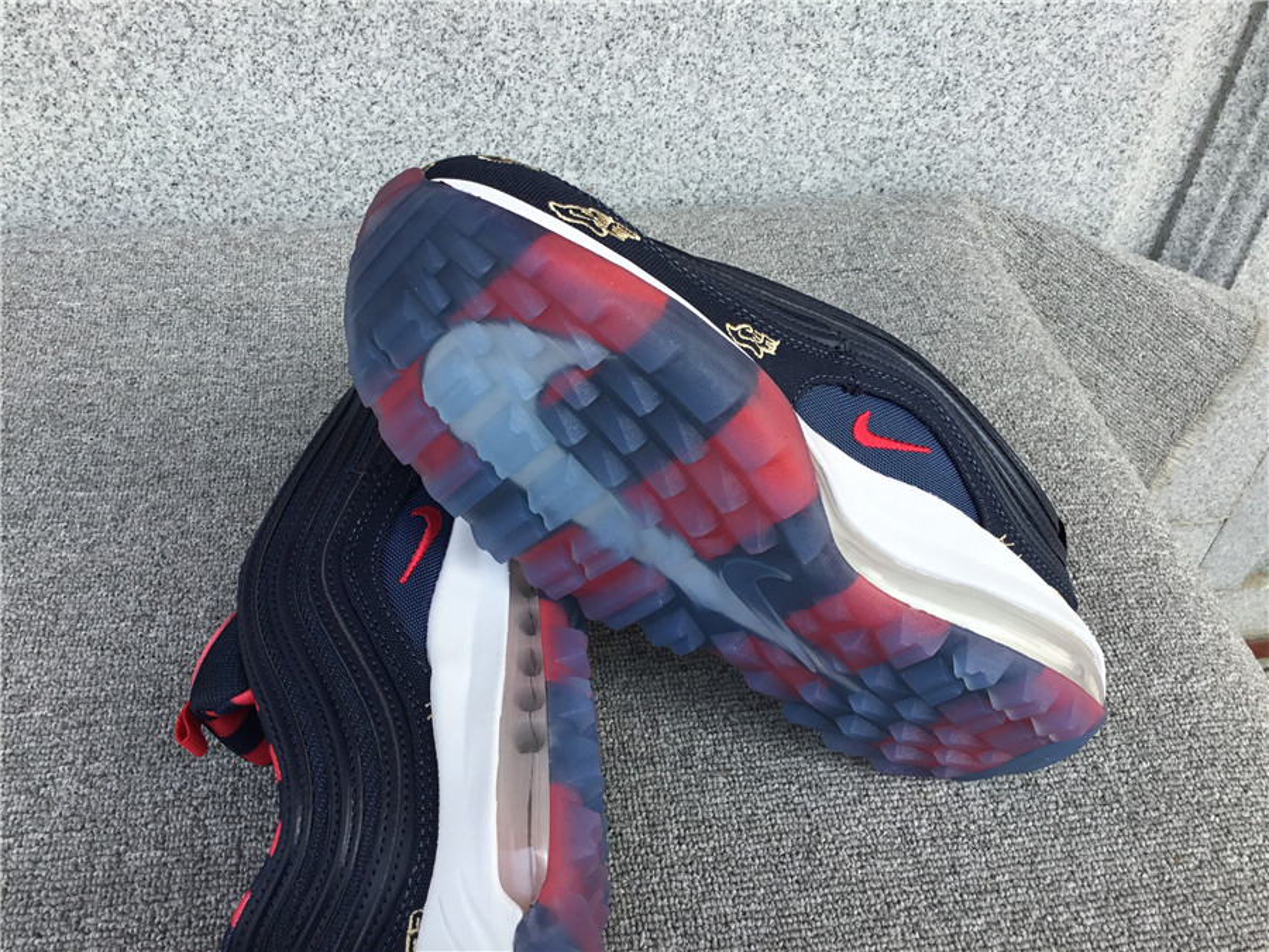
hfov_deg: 58.4
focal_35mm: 31
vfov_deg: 45.4
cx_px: 634
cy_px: 476
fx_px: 1136
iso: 25
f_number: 2.4
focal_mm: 3.3
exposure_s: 1/359
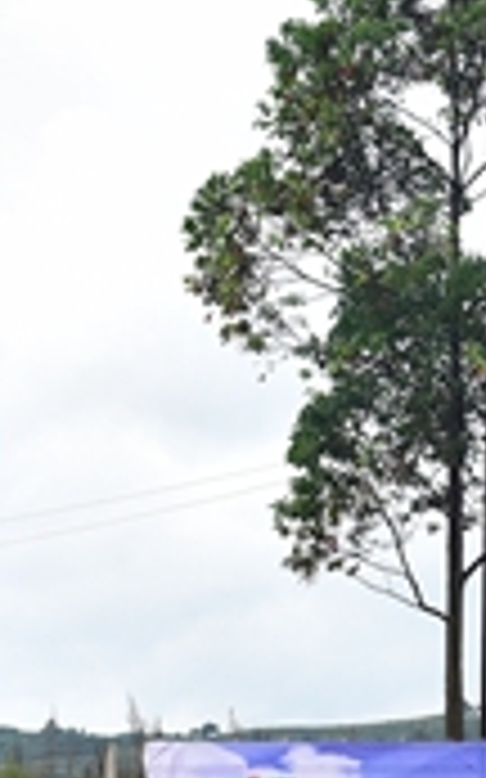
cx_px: 616
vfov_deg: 11.3
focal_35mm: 179
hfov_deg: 7.3
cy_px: 1106
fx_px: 3797
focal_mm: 38
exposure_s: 1/400
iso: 100
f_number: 5
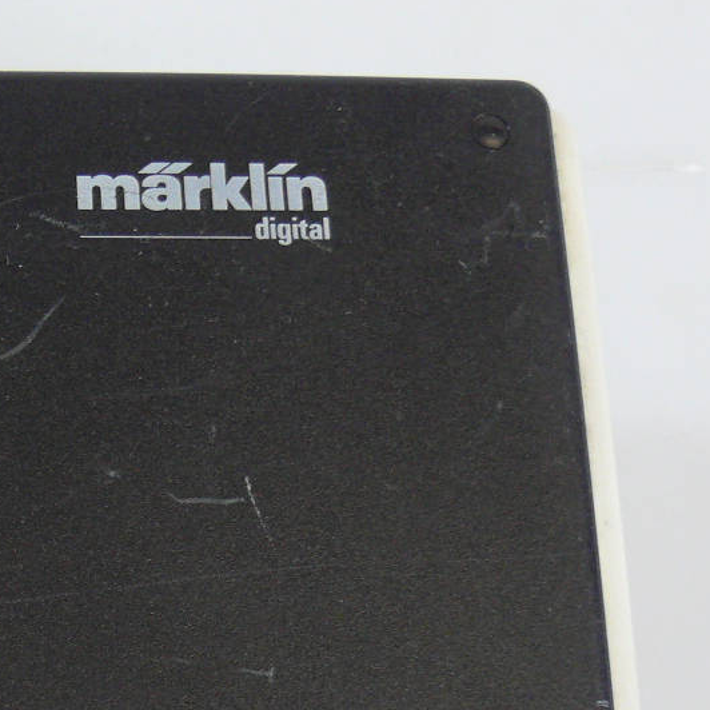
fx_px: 2158
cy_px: 699
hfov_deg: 18.3
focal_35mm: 93
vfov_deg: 18.2
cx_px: 23
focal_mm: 7.5
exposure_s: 1/125
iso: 200
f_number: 2.8
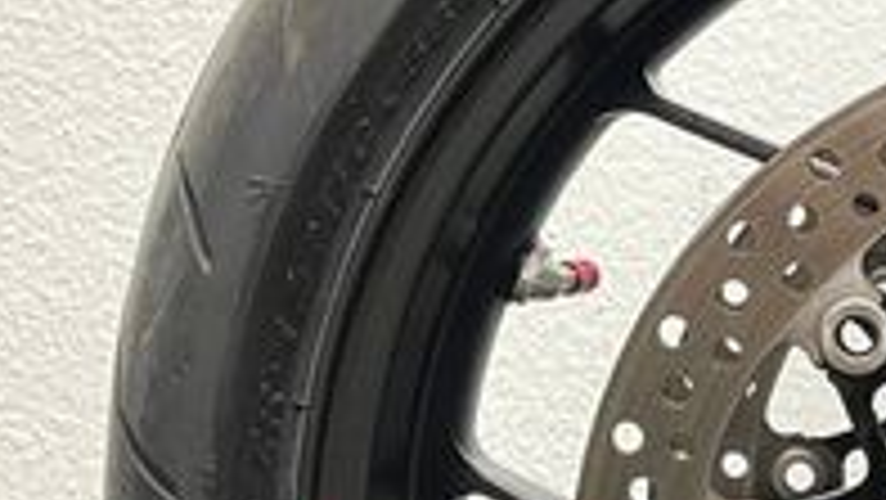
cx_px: 1088
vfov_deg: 13.0
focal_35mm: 92
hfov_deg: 21.4
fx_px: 2162
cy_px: 495
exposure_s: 1/33
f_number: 1.6
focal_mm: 5.1
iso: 400
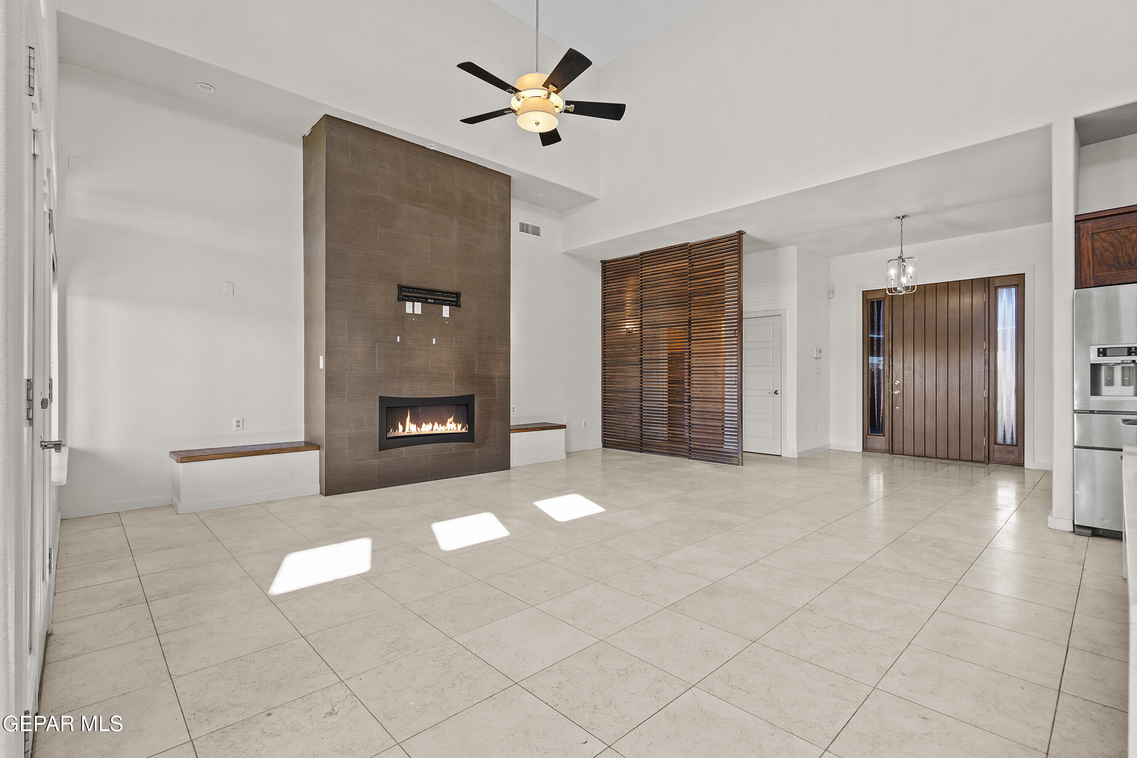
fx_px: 505
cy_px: 379
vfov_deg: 73.7
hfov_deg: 96.7
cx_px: 568
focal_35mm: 16
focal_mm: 16
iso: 160
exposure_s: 1/2
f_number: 8
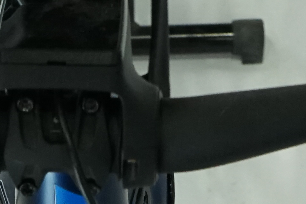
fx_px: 1921
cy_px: 524
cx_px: 65
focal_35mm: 226
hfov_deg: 9.1
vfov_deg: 5.8
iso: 2000
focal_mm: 36
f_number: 8
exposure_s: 1/200
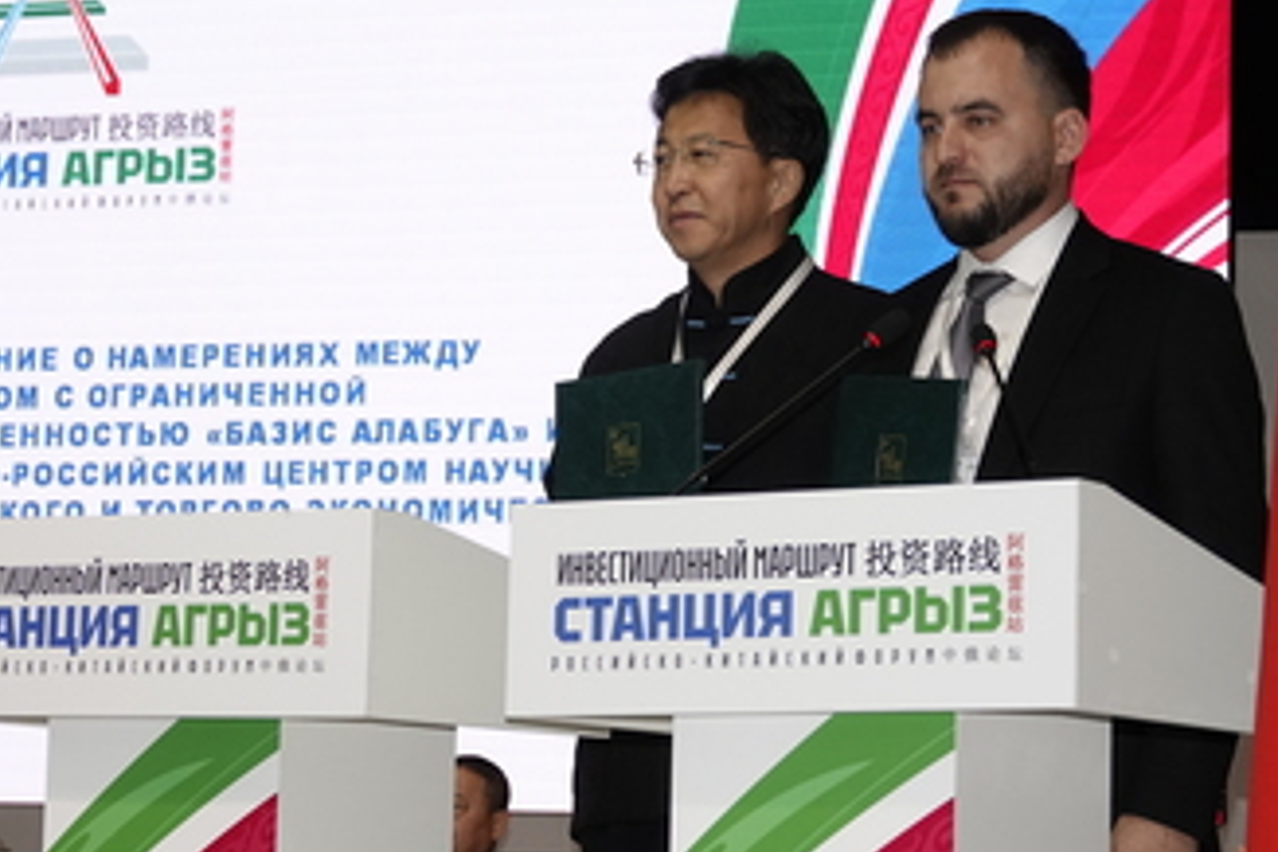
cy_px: 377
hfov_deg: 19.6
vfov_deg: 13.2
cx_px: 575
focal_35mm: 104
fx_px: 3692
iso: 800
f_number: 3.5
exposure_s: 1/160
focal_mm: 31.33
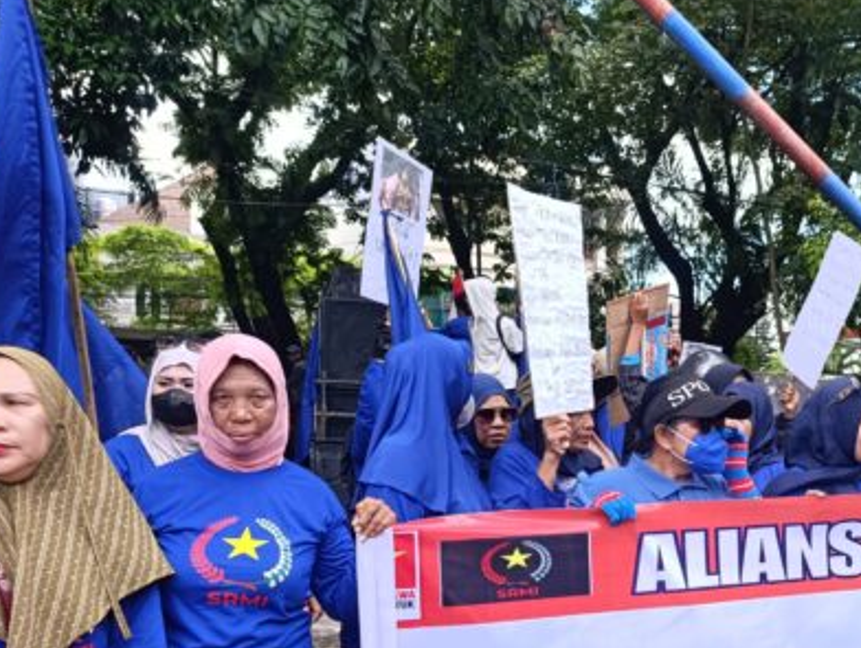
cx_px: 663
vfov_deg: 36.1
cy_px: 479
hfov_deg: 45.8
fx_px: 971
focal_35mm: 39
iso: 50
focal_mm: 6.14
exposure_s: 1/124
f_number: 1.6
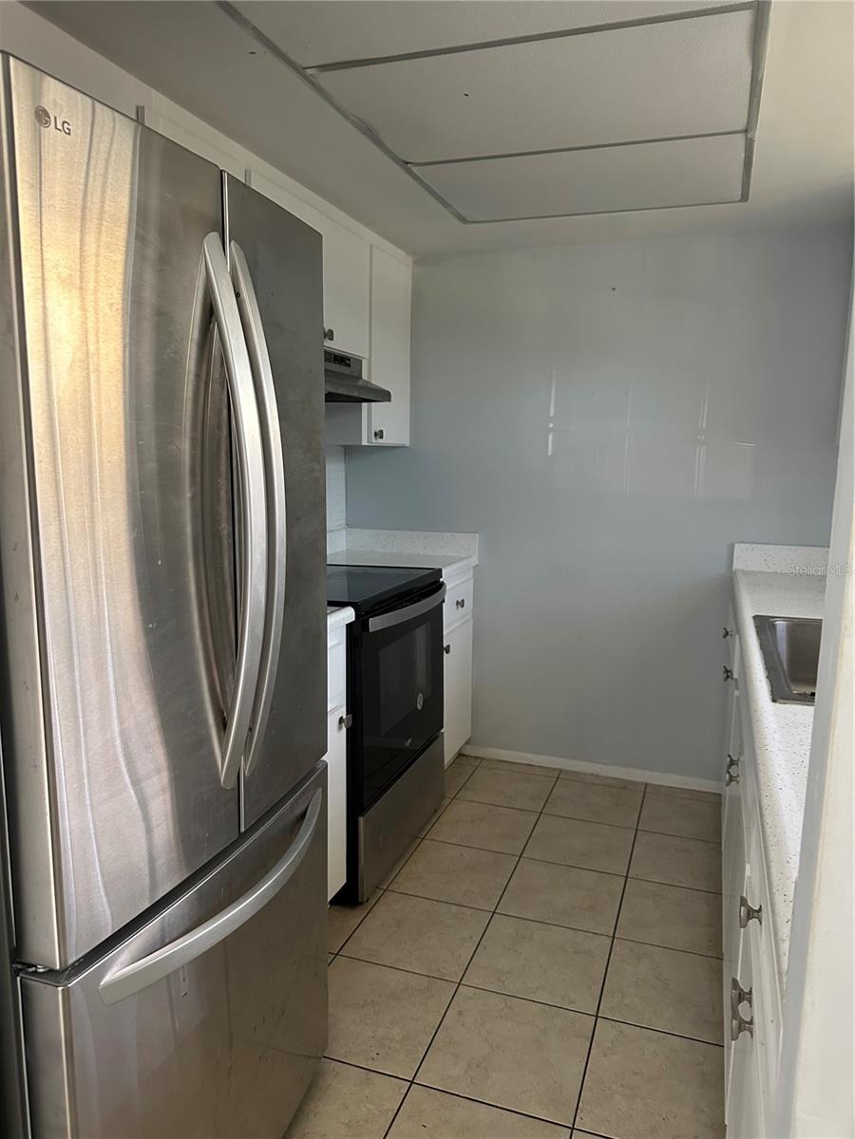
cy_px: 570
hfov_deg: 56.8
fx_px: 790
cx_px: 428
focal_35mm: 24
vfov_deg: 71.6
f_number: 1.78
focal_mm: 6.86
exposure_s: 1/60
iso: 500
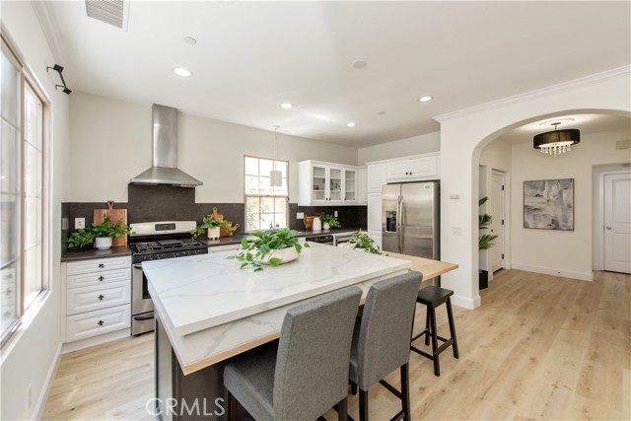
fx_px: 245
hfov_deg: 104.2
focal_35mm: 14
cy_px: 210
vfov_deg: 81.2
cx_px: 316
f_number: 5.6
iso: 640
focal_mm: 14
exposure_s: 1/125
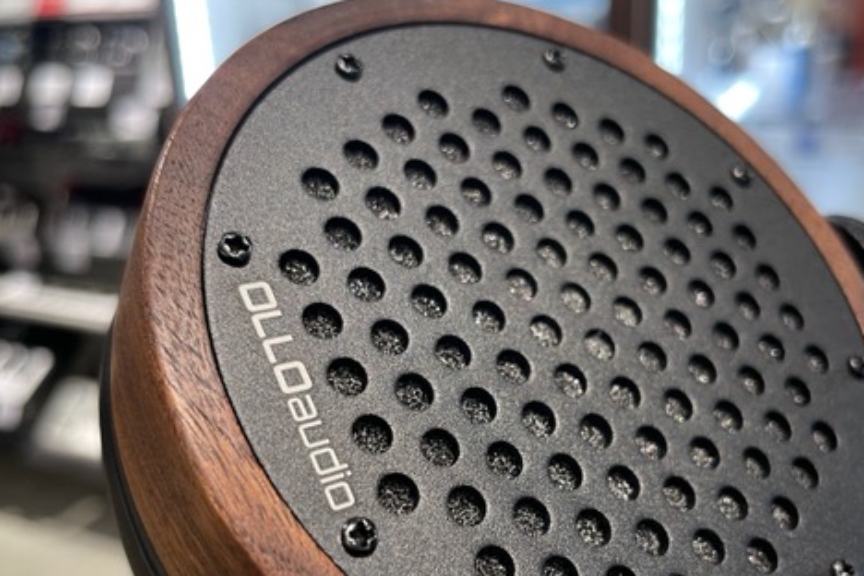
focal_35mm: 37
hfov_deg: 51.8
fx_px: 888
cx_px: 484
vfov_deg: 35.6
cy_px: 386
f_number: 1.6
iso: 100
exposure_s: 1/60
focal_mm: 4.2
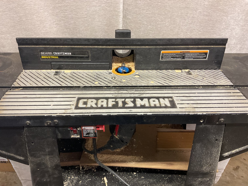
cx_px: 124
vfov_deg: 48.2
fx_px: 208
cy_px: 93
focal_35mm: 29
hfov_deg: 61.7
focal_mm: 3
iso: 125
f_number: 1.8
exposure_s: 1/60
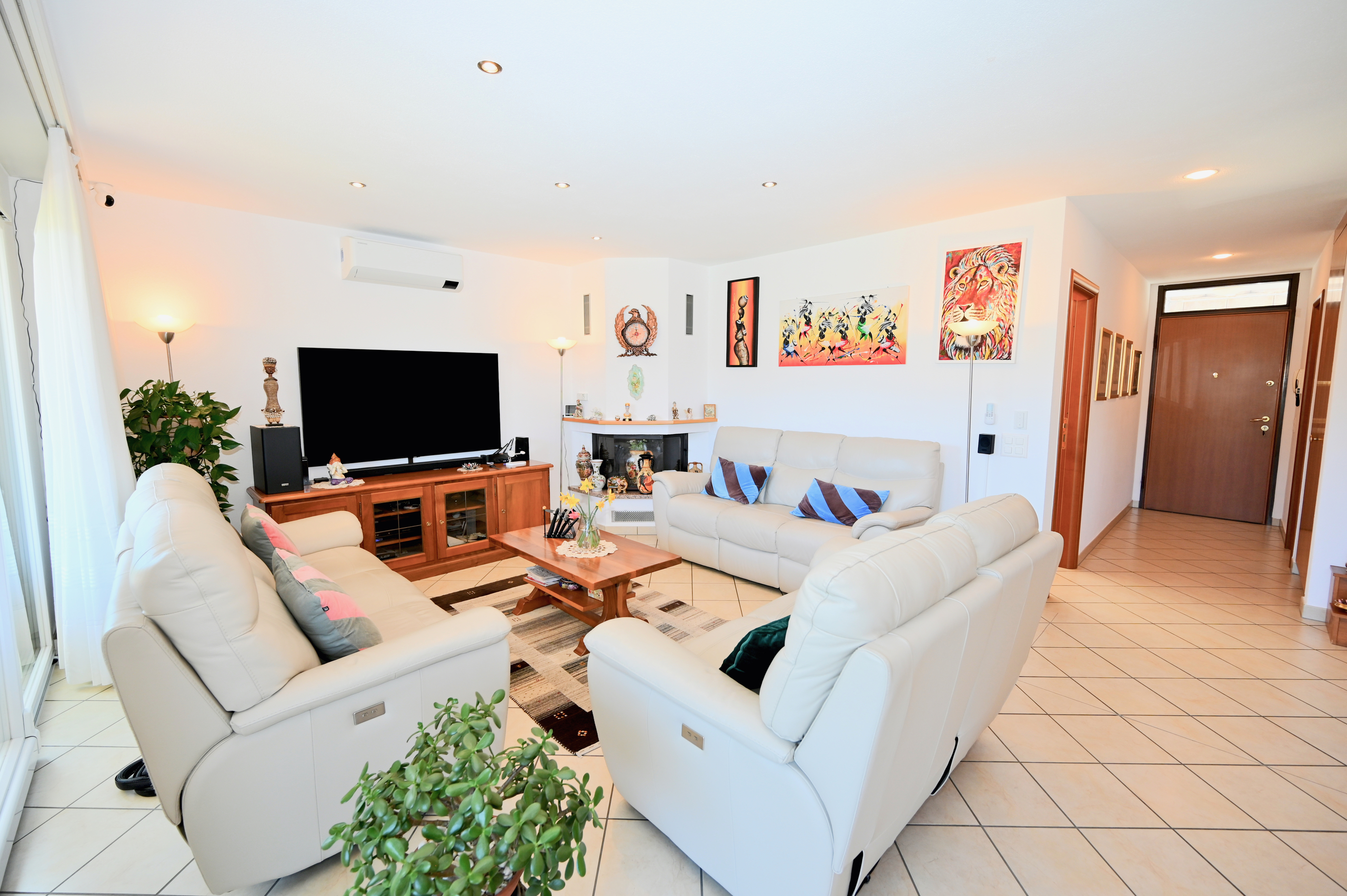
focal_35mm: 14
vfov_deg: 81.1
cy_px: 448
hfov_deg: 104.3
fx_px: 523
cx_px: 674
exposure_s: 1/60
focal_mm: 14
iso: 220
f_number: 4
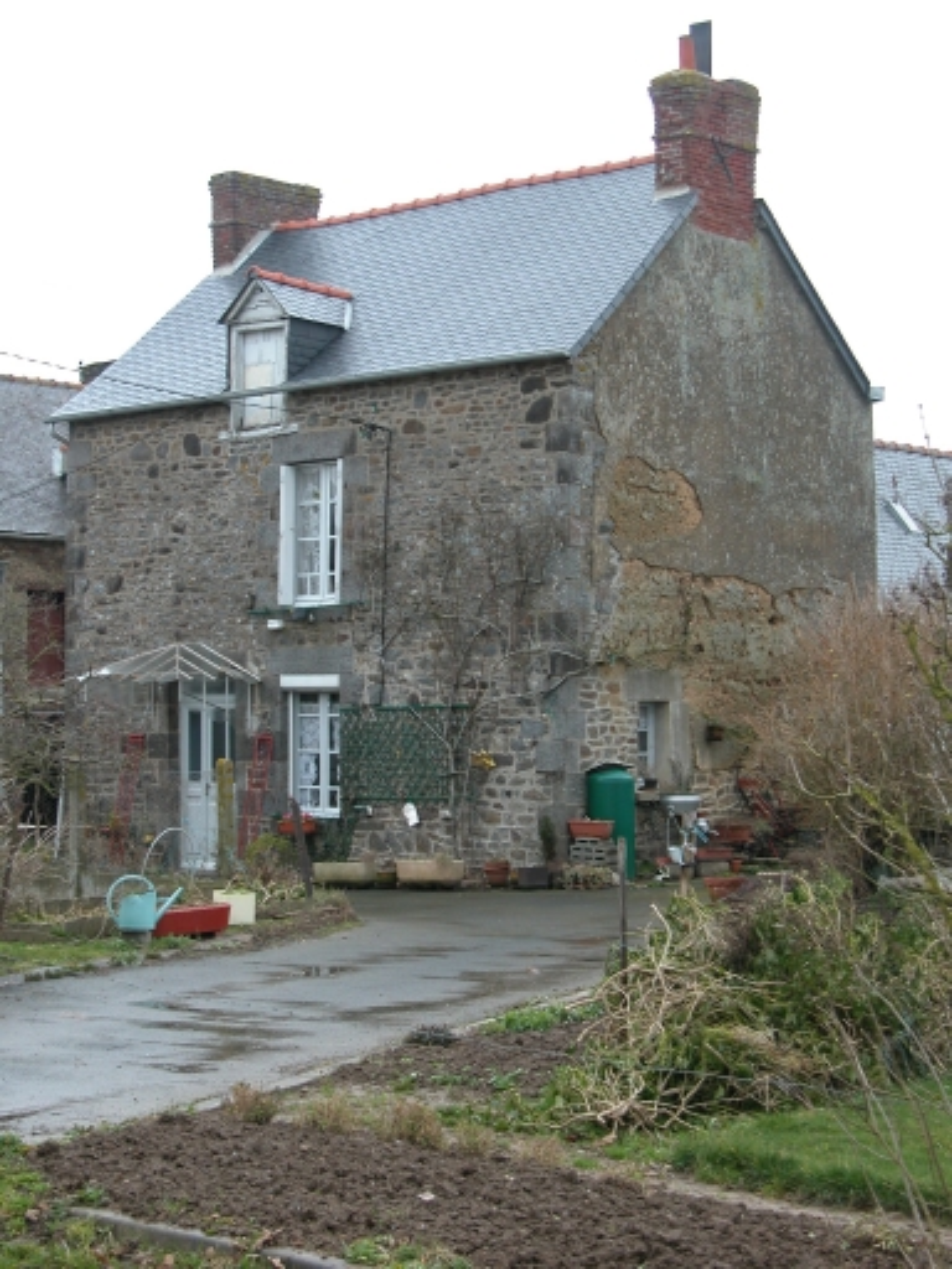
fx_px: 2714
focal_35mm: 74
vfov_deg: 26.3
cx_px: 476
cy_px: 634
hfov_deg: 19.9
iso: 100
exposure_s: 1/95.6
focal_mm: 18.8
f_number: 3.8
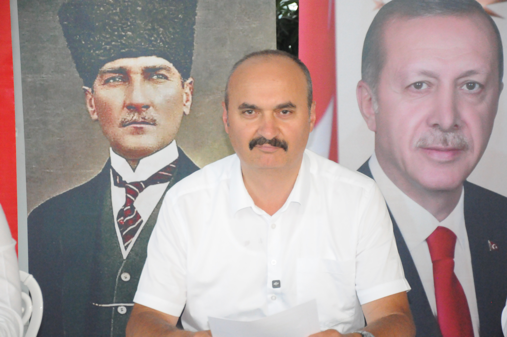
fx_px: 1582
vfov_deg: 12.1
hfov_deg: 18.2
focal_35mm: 112
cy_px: 168
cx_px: 254
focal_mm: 75
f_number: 6.3
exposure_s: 1/160
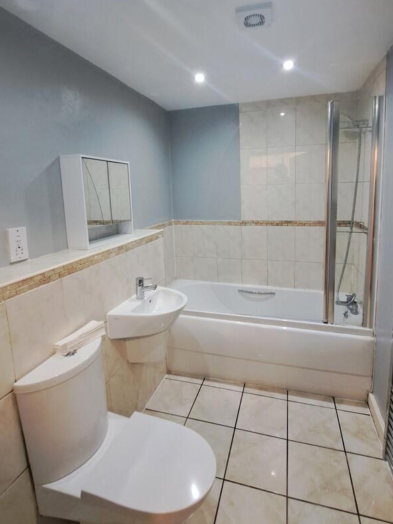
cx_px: 212
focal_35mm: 17
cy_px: 227
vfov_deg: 90.5
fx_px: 257
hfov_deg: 74.6
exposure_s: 1/25
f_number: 2.2
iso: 320
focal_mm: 1.74
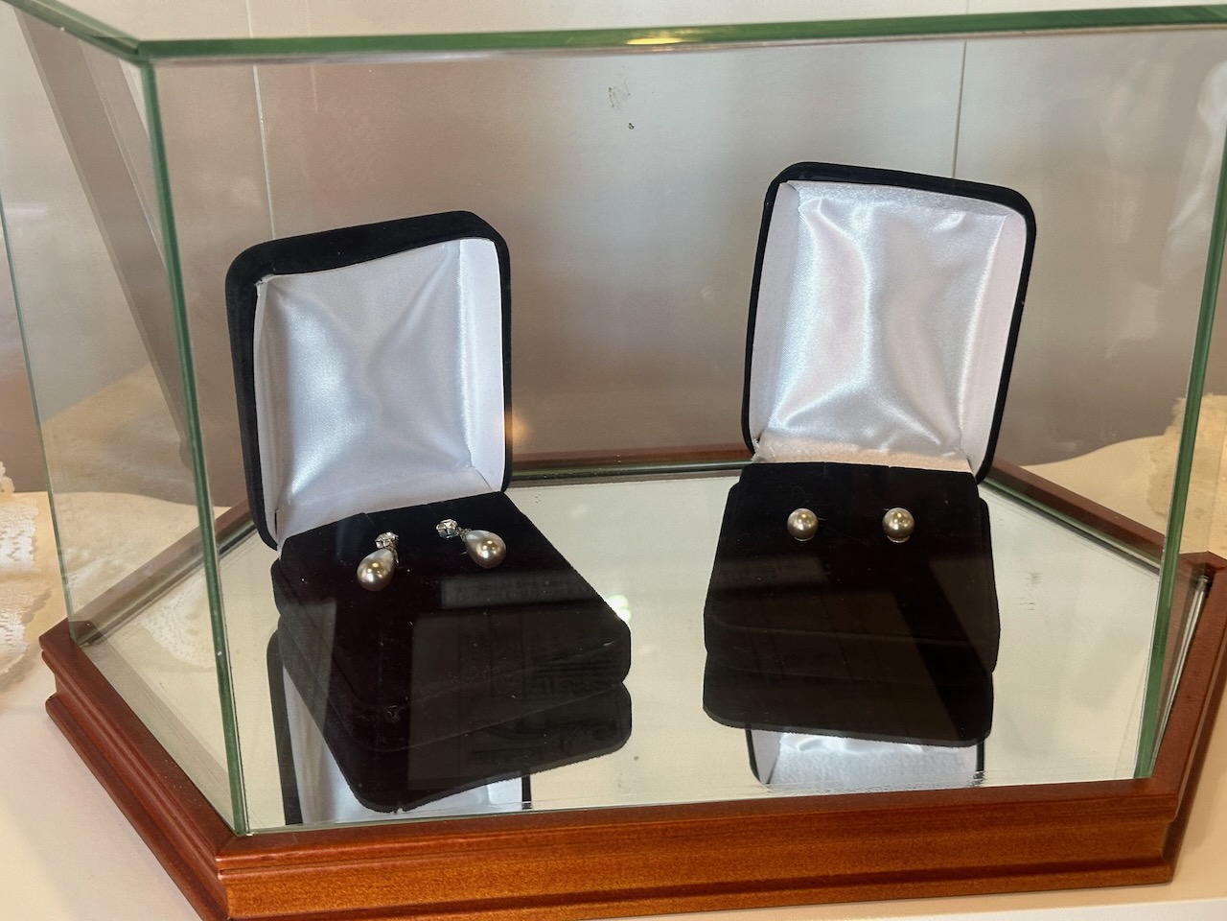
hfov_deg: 39.7
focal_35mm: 48
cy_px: 460
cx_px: 614
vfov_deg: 30.3
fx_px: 1701
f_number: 1.78
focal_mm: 6.86
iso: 250
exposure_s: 1/60
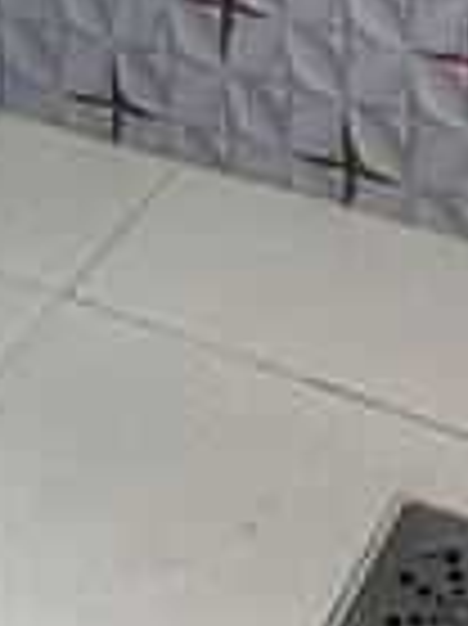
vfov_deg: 13.6
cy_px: -829
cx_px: 279
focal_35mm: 109
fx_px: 1968
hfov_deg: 13.6
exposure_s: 1/99
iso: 160
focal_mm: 2.22
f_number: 2.2
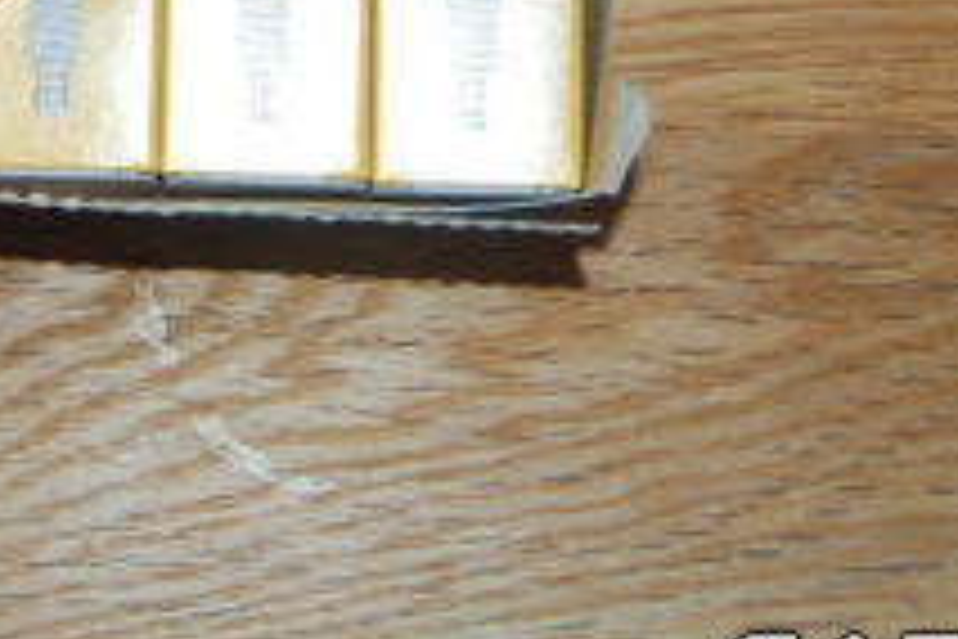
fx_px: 3353
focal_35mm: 126
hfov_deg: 16.0
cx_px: 54
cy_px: -256
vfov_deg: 10.6
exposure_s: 1/60
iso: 400
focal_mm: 28
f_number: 4.2
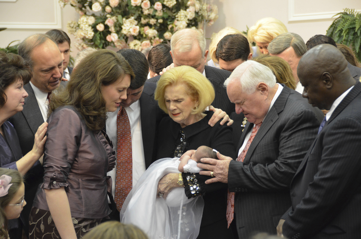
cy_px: 120
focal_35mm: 120
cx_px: 180
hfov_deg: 17.1
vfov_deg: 11.4
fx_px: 1201
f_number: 5
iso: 1600
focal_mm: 80
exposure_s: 1/30
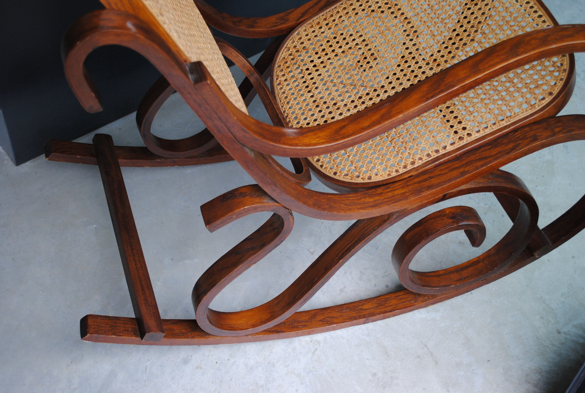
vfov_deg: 28.2
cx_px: 292
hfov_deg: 41.0
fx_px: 782
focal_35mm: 48
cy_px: 196
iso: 360
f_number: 4.8
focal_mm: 32
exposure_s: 1/30
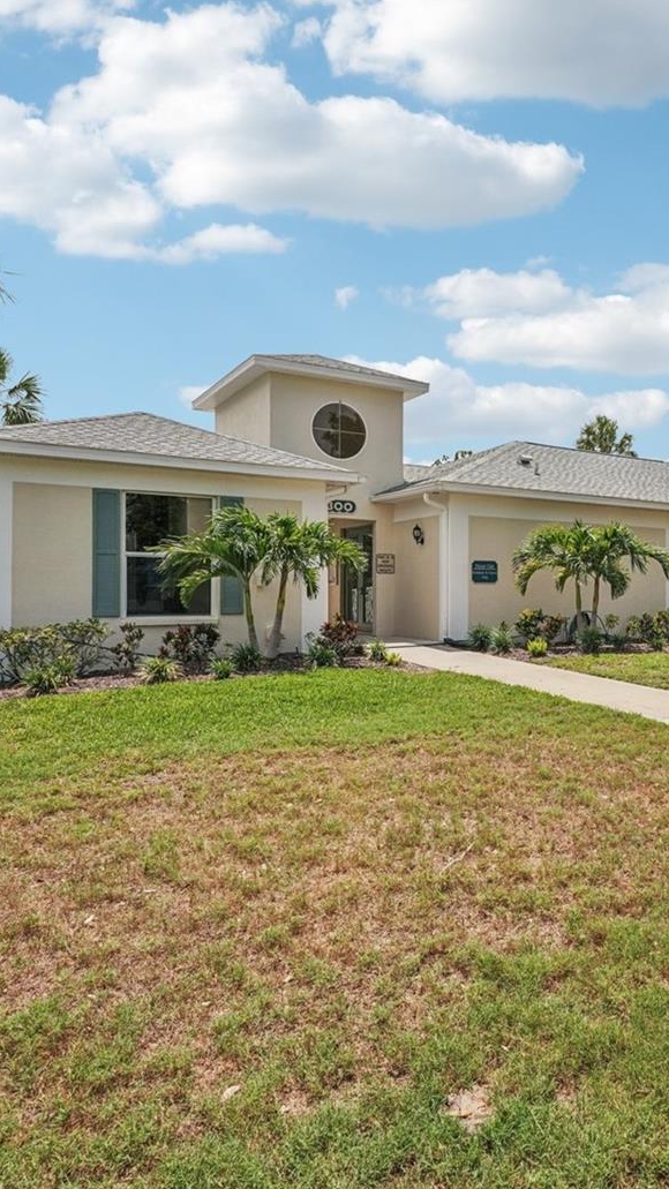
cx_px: 588
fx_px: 820
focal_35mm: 26
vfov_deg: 71.9
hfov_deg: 41.3
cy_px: 579
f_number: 8
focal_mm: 16
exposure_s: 1/1250
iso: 400
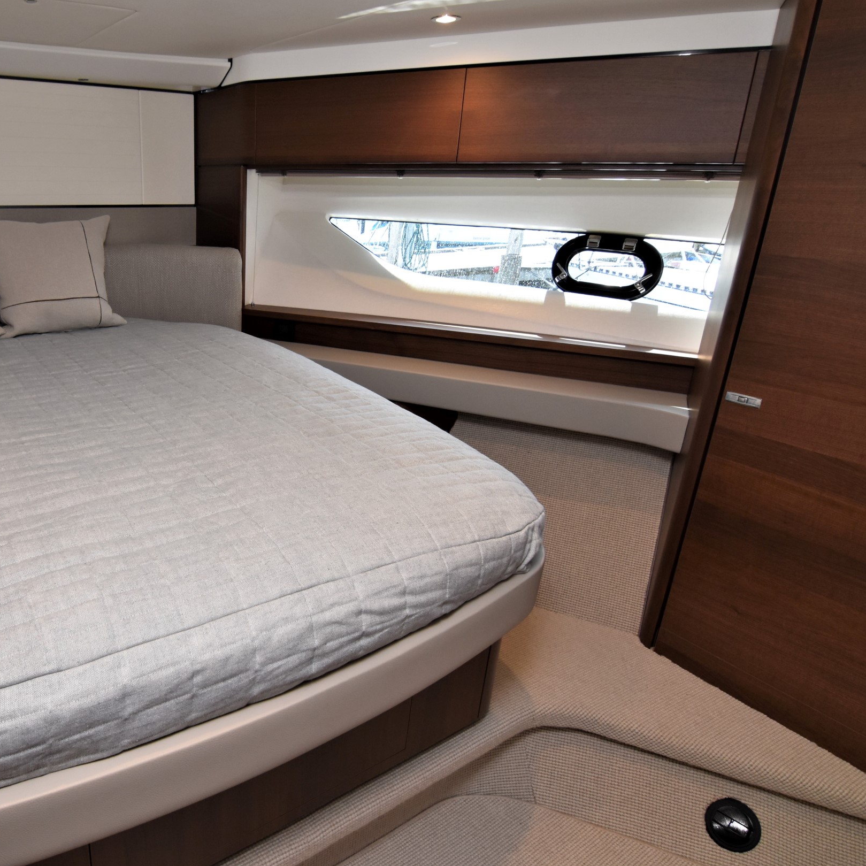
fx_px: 613
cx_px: 242
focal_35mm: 22
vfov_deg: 70.5
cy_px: 428
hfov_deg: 67.0
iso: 800
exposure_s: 1/100
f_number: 5
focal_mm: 11
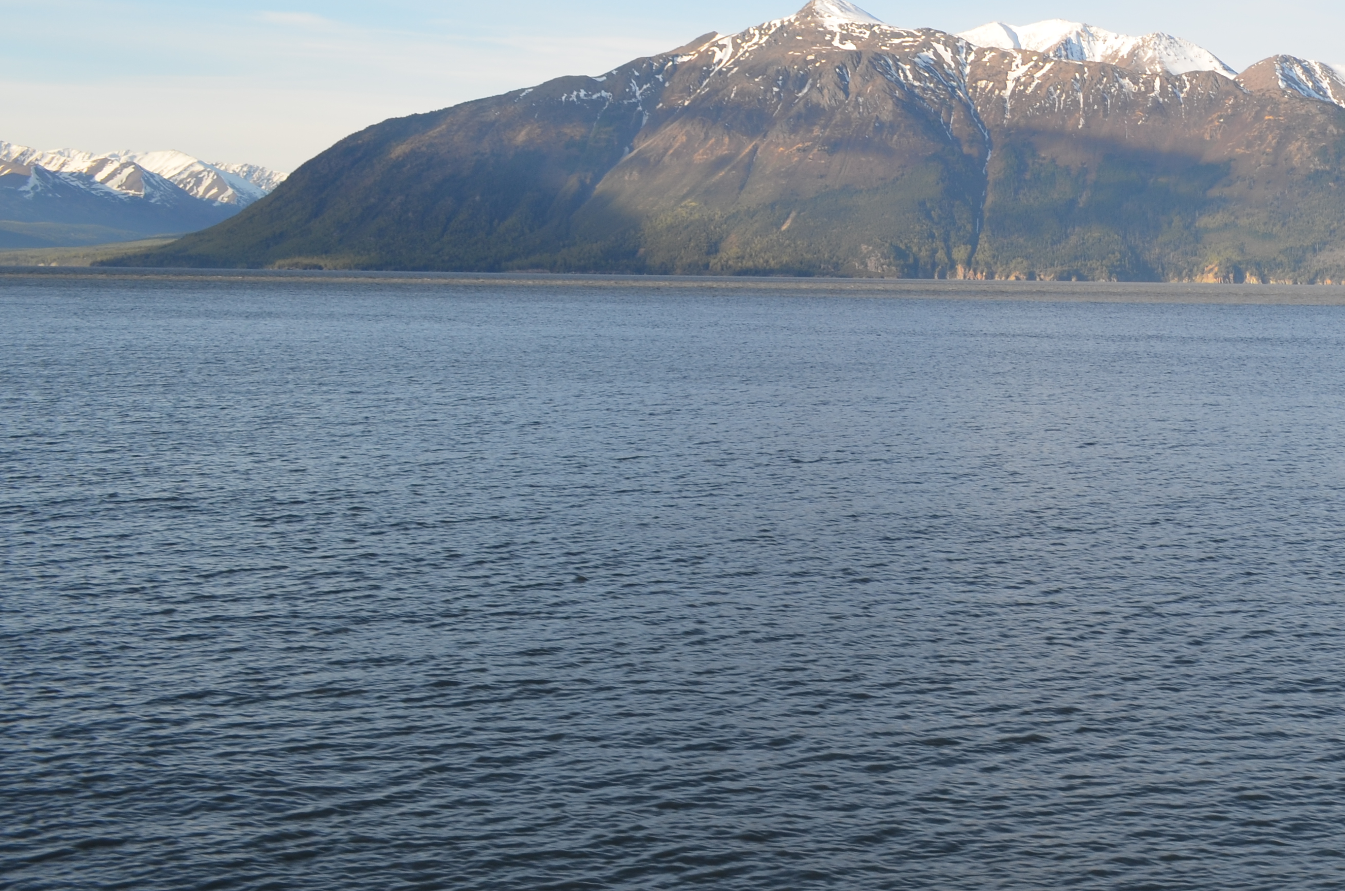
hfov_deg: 36.1
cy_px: 226
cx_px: 1257
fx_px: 1901
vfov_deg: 26.0
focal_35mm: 51
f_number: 8
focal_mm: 18
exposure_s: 1/250
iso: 140
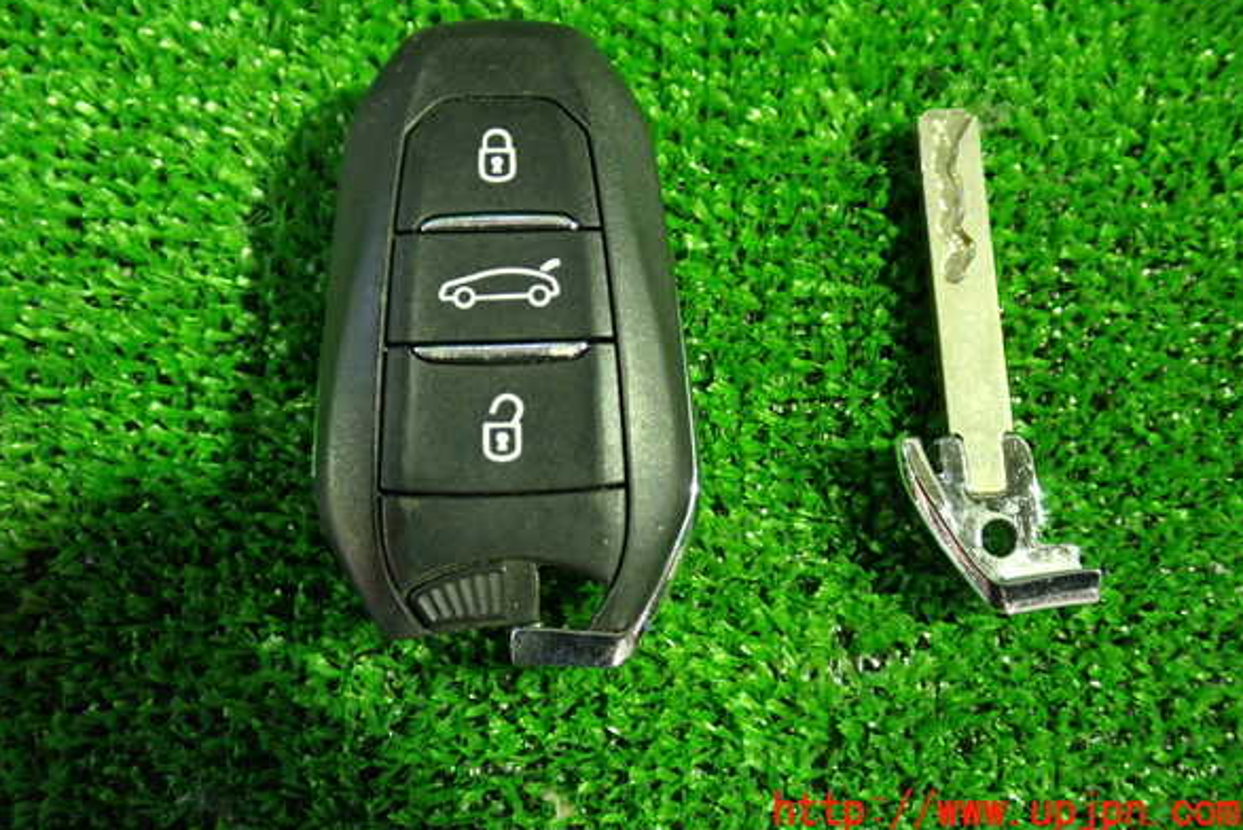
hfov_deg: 55.8
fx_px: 1174
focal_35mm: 34
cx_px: 616
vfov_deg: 38.9
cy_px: 362
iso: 800
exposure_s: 1/20
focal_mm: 5.79
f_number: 2.4
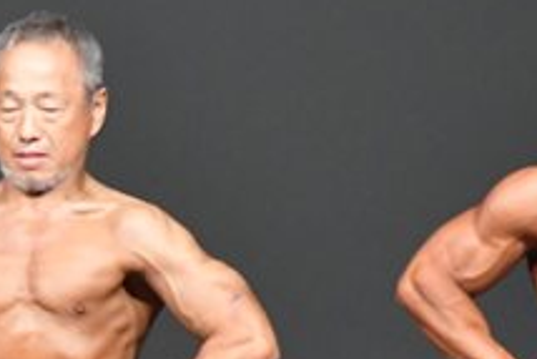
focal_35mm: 1357
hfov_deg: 1.5
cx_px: -247
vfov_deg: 1.0
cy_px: 497
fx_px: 20255
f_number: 5.6
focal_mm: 250
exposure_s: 1/400
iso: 5000
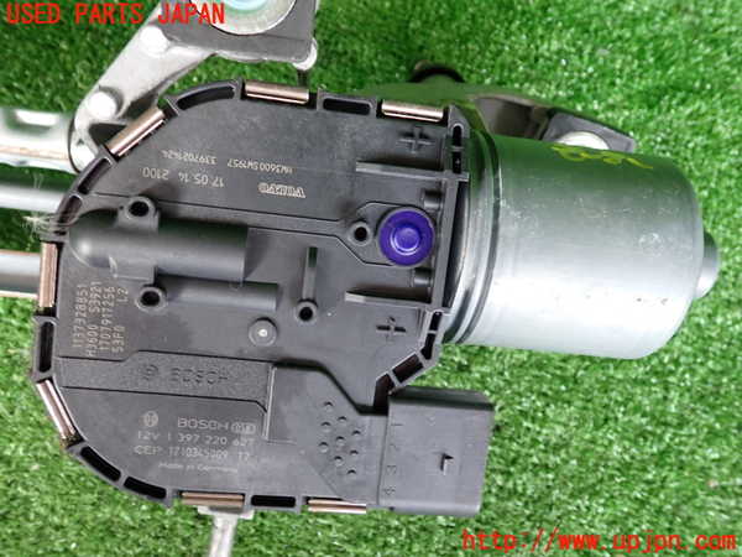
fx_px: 643
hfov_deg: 60.0
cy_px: 278
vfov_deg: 46.8
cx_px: 371
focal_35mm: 30
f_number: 2.3
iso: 200
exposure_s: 1/40
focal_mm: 5.4
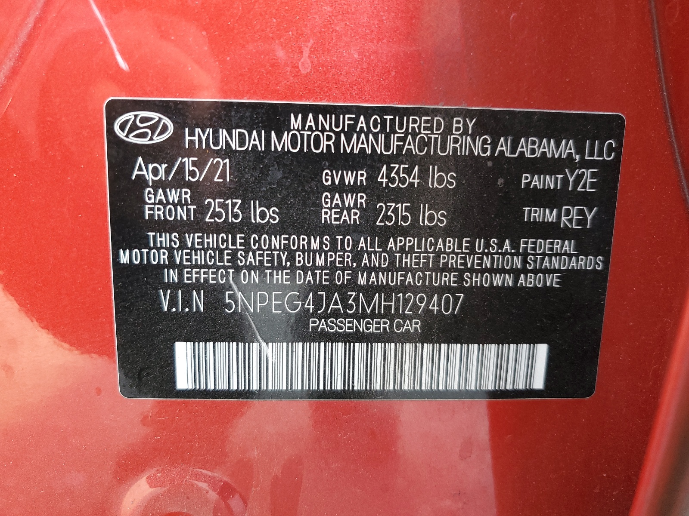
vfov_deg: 53.1
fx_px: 518
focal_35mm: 26
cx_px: 344
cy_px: 258
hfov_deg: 67.3
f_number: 1.5
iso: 115
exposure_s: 1/60.2
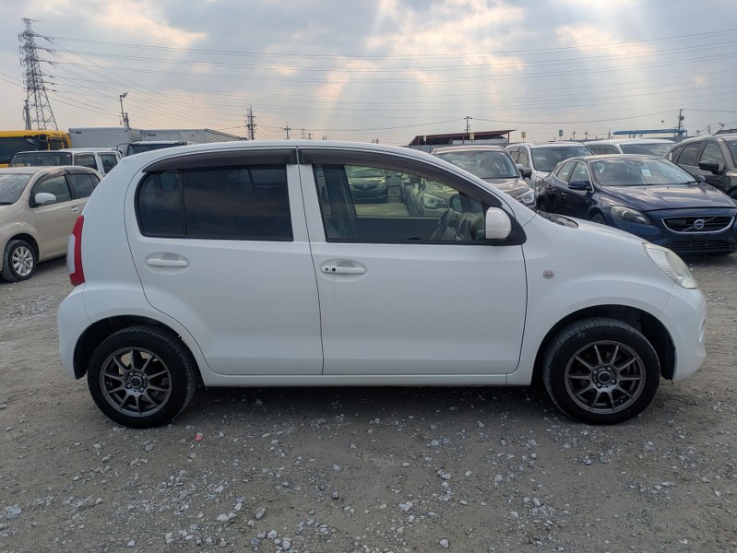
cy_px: 276
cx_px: 368
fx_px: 533
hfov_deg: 69.4
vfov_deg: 54.9
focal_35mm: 25
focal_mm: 5.43
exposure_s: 1/2451
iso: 49
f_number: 1.89
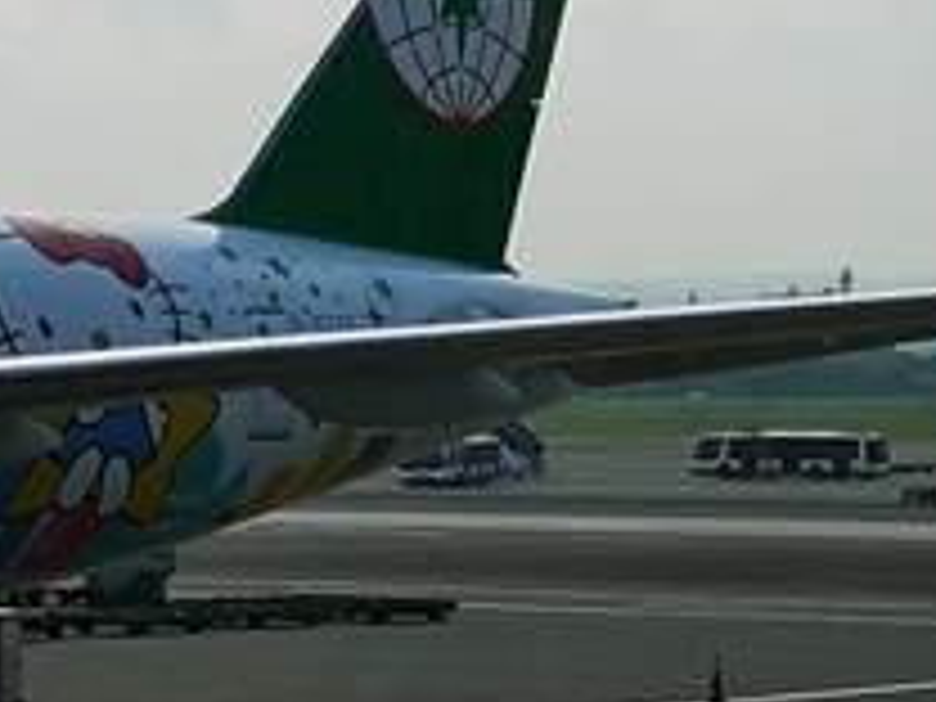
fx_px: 4867
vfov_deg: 8.2
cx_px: 32
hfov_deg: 10.9
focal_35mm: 180
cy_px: 234
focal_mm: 3.95
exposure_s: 1/1479
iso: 50
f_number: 1.8
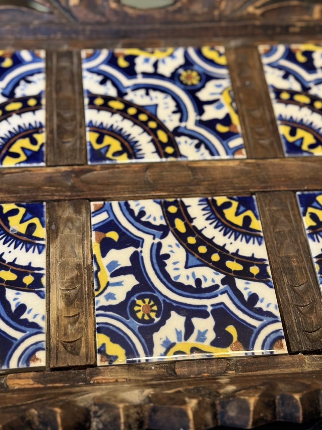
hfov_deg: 27.0
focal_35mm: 54
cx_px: 155
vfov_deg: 35.5
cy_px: 193
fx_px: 670
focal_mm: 6.76
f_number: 1.78
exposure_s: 1/60
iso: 200
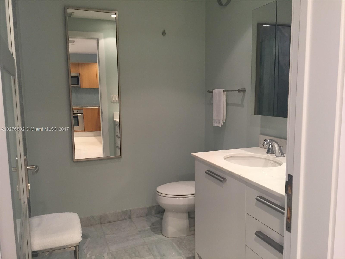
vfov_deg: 48.2
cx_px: 172
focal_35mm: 29
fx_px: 289
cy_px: 130
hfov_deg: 61.7
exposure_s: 1/30
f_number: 2.2
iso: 125
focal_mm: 4.15
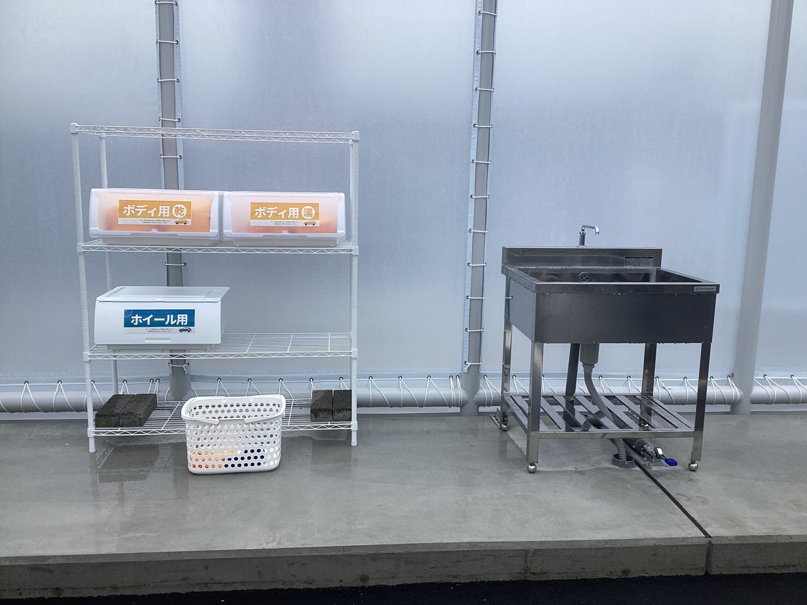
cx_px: 404
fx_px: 723
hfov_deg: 58.4
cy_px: 302
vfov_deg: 45.4
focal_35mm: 31
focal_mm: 3.3
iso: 25
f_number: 2.4
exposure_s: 1/512
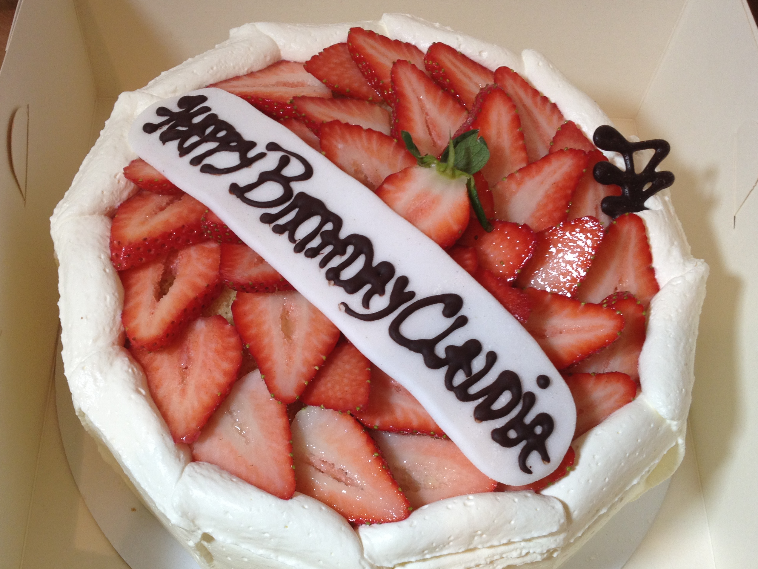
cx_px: 343
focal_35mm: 45
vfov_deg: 32.1
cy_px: 328
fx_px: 985
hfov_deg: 42.0
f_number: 2.4
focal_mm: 4.28
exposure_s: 1/20
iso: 80
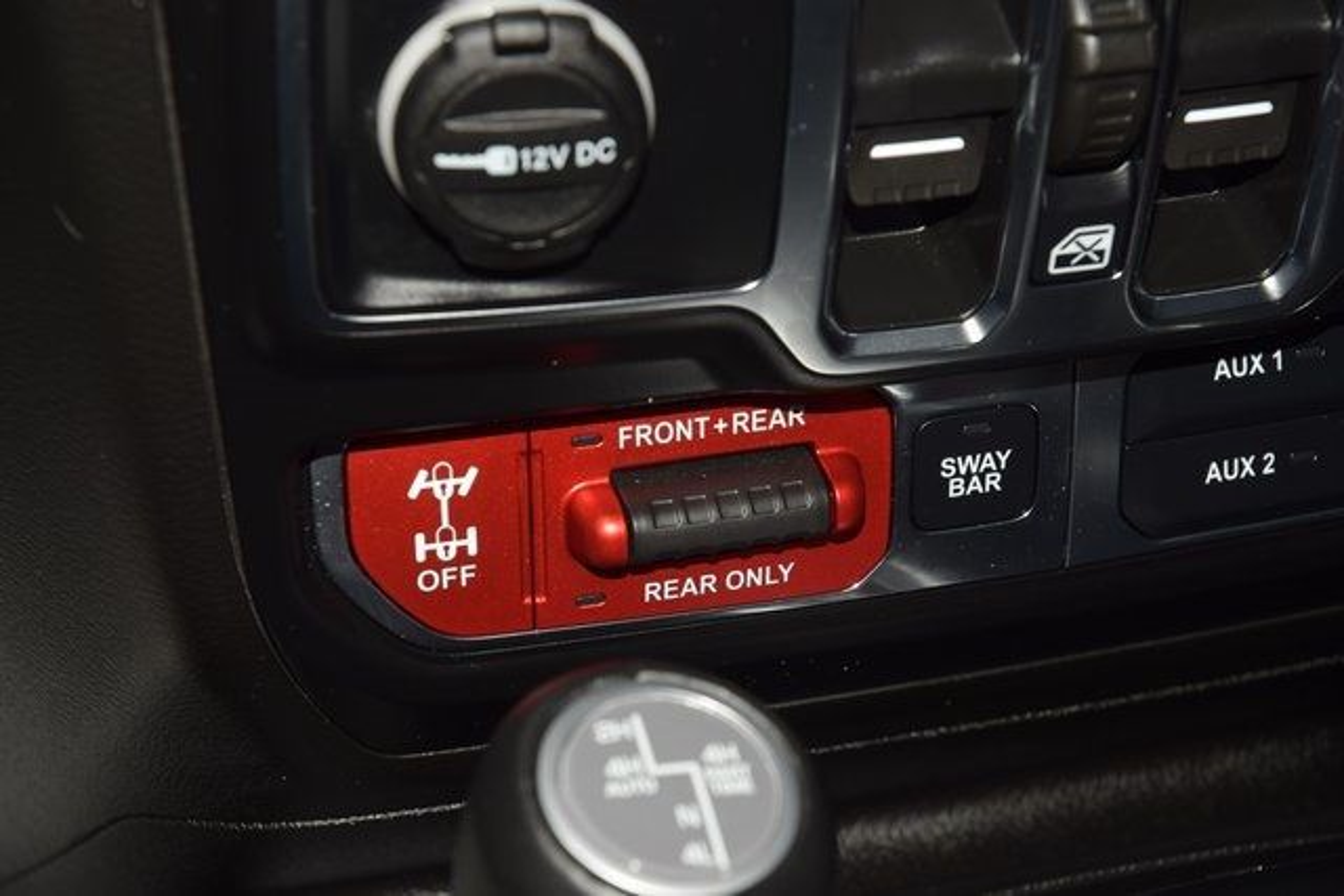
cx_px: 672
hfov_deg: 19.5
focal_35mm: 105
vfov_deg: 13.0
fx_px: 3921
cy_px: 448
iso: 100
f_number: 8
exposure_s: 1/125
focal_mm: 70
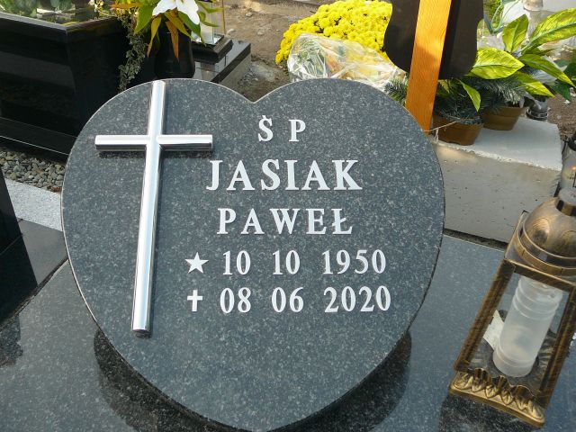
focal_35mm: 41
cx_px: 288
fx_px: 682
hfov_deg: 45.8
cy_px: 216
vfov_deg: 35.1
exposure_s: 1/100
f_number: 3.1
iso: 80
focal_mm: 6.1
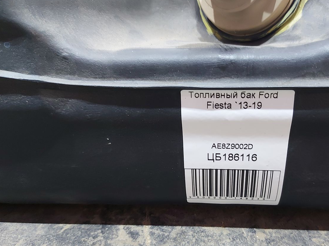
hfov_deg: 59.3
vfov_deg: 46.6
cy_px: 145
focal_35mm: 30
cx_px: 203
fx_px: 285
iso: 320
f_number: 1.8
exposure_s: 1/25
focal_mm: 5.23
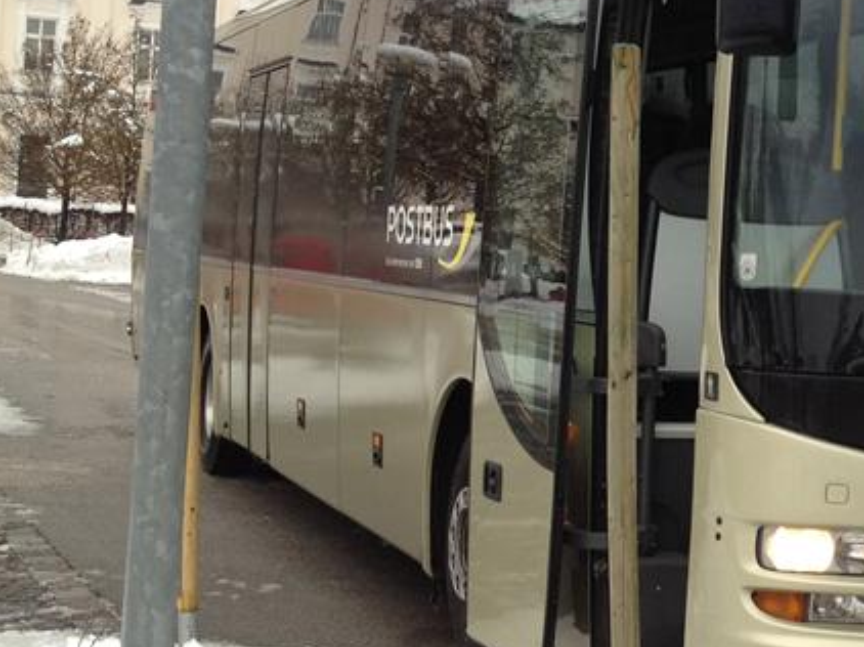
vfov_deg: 17.3
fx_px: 2120
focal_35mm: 85
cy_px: 262
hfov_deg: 22.0
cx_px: 907
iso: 64
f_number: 2.4
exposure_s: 1/347
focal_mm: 4.28
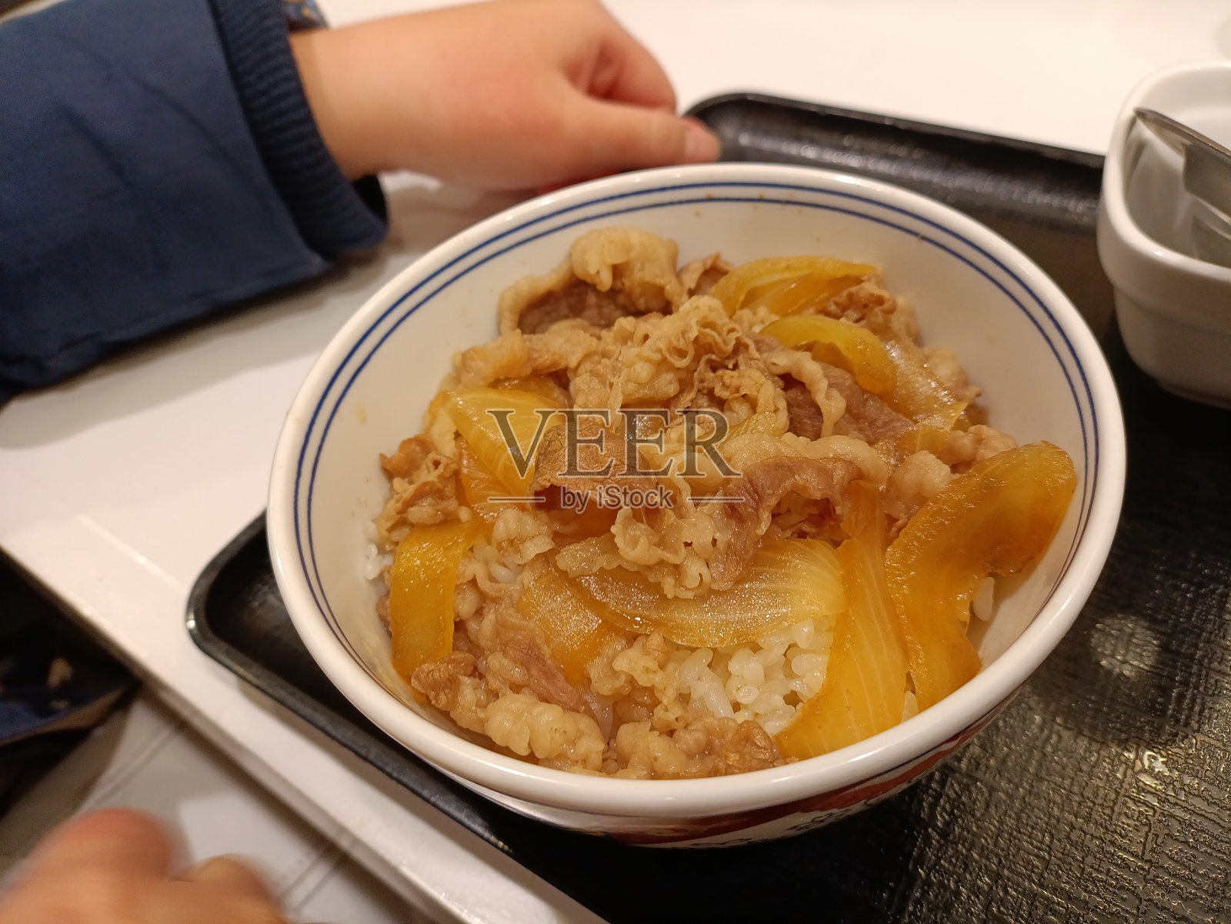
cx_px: 616
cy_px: 462
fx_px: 889
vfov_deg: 54.9
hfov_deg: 69.4
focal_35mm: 25
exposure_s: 1/33.3
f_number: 1.7
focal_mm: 4.71
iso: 200
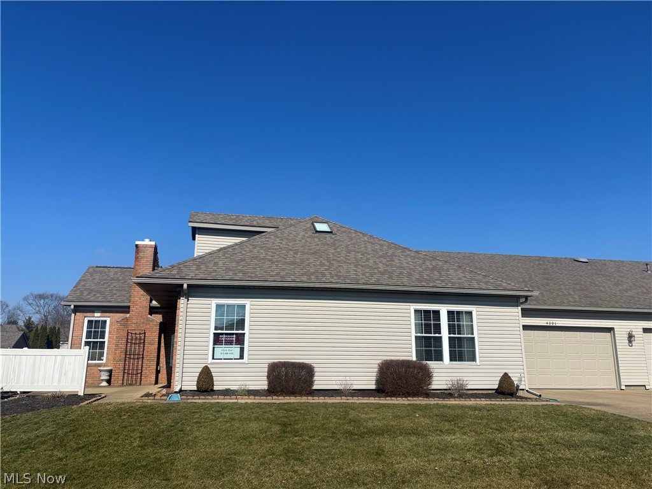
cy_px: 244
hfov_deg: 67.3
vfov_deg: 53.1
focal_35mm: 26
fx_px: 490
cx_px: 326
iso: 50
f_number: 1.6
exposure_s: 1/6329
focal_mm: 5.96
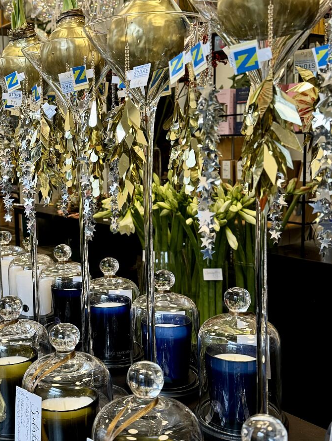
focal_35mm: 43
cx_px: 89
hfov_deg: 33.1
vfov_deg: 43.8
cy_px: 211
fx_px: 549
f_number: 1.78
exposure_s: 1/100
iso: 160
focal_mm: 6.76
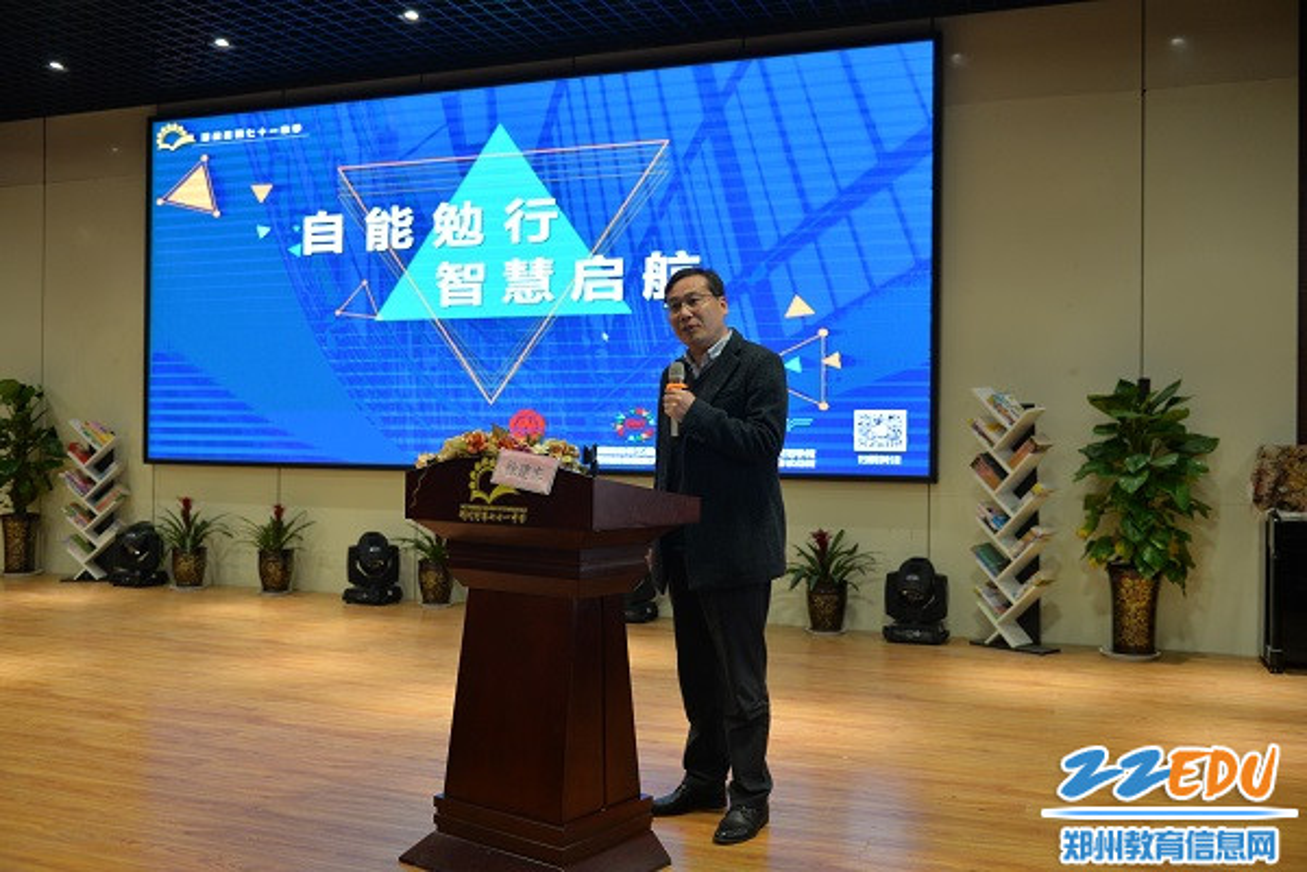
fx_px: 1162
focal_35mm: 32
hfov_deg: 58.7
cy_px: 436
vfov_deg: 41.1
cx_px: 654
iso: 800
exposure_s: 1/100
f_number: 3.2
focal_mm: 32
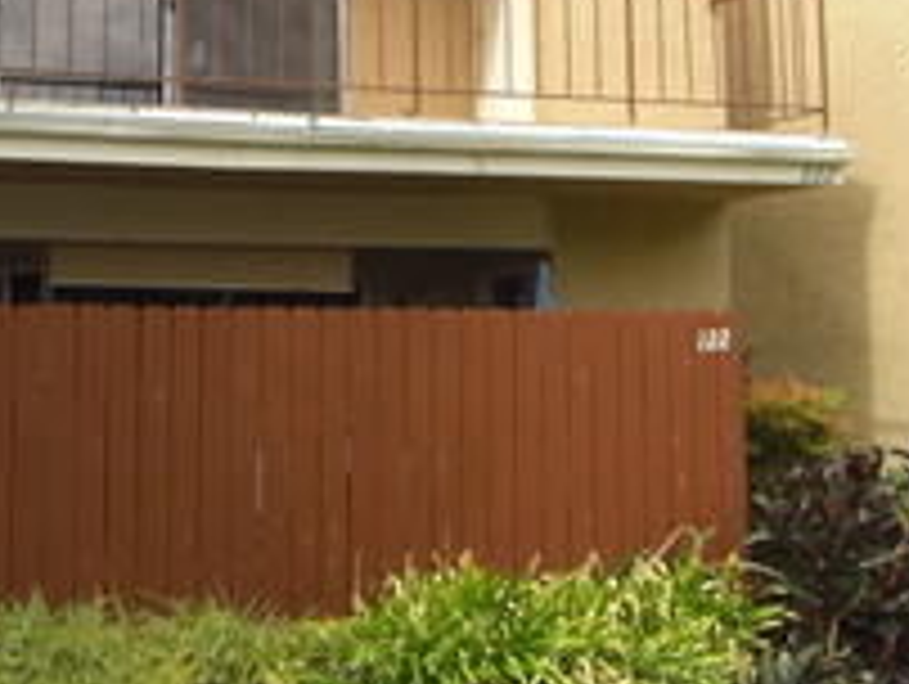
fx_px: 1709
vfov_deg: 22.4
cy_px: 158
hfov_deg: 29.4
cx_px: 234
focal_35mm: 65
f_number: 2.7
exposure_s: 1/400
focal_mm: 6.2
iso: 64
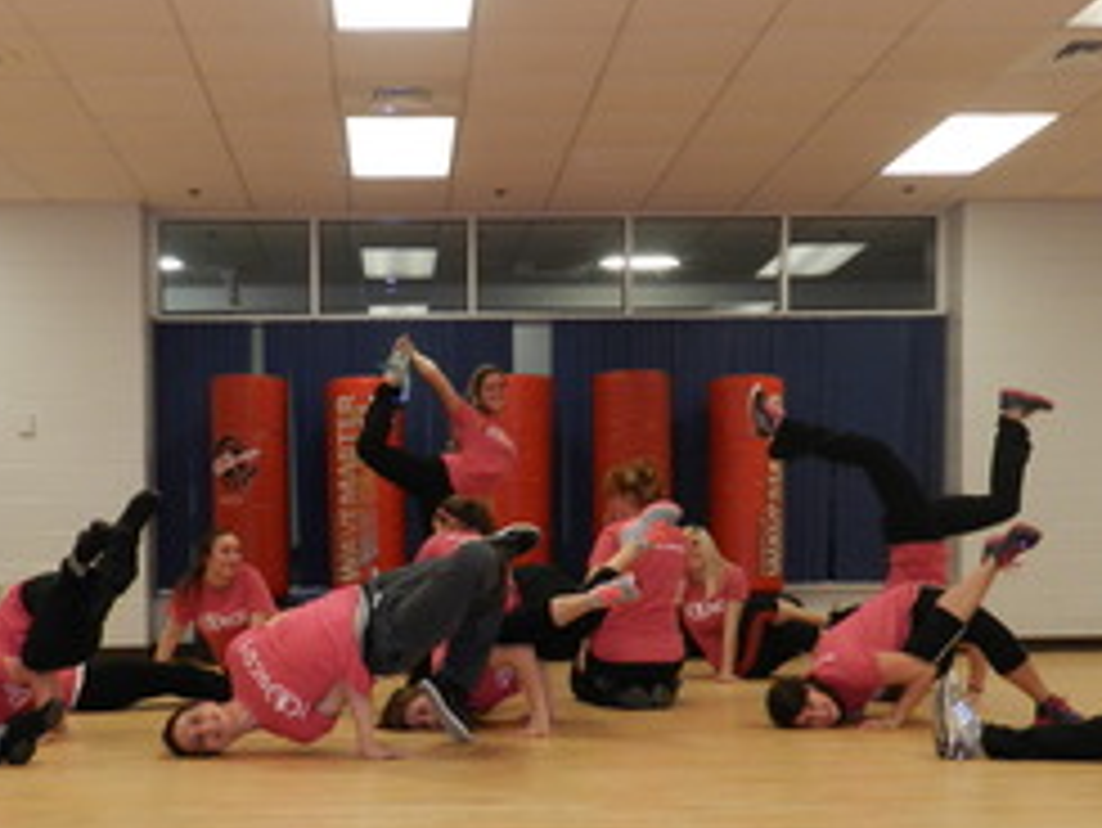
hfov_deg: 41.0
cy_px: 626
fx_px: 1465
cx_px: 436
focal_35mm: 46
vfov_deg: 31.0
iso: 200
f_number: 3.5
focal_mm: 4.5
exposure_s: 1/30
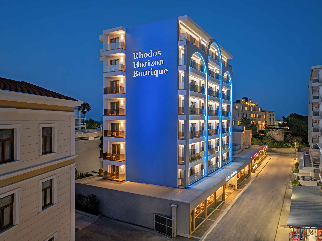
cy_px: 120
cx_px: 161
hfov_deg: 71.6
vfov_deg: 56.8
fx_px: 223
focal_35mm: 24
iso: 800
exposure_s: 1/30
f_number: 2.8
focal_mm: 12.29
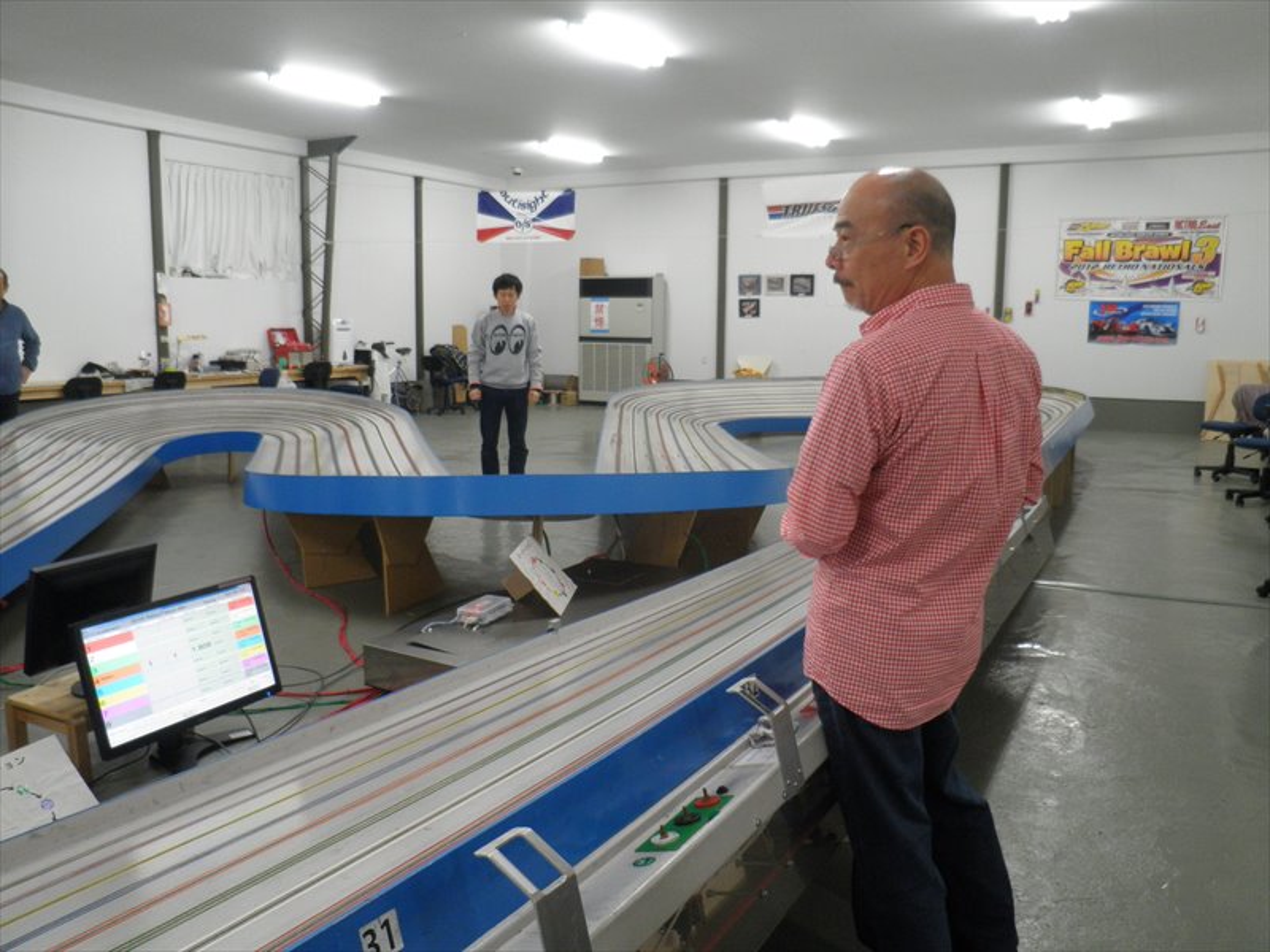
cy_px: 476
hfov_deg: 63.4
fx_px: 1027
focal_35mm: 28
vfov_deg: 49.7
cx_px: 635
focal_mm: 5
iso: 200
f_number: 3.2
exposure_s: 1/20
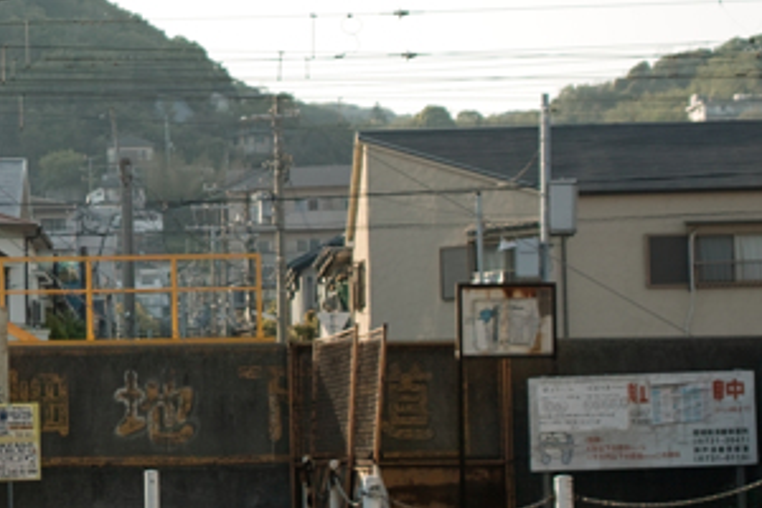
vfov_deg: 9.8
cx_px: -46
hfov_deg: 14.4
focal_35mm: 140
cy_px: 333
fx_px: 2963
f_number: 2.8
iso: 100
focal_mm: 24.2
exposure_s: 1/640
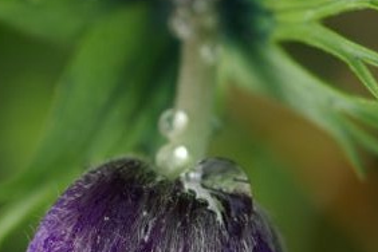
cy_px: 318
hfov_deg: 6.5
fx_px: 3349
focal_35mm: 319
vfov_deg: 4.3
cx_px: 143
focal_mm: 100
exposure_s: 1/180
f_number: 5.6
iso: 400
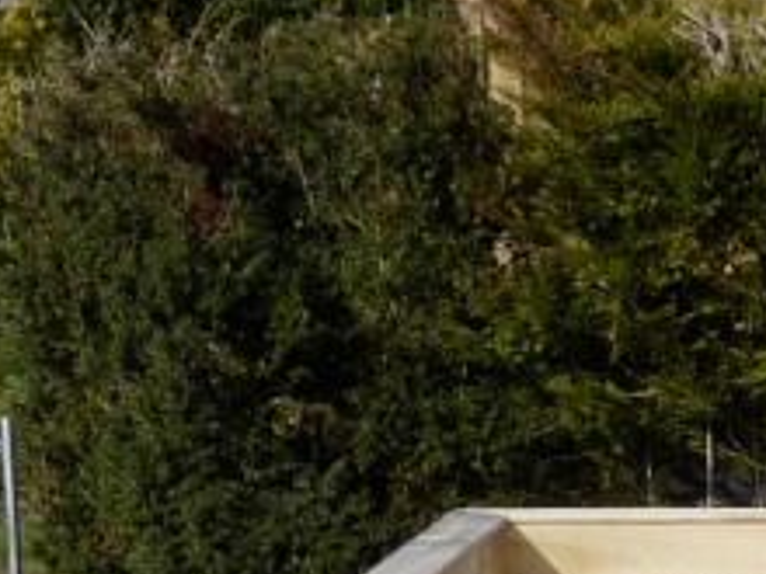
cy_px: 1418
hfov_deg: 6.1
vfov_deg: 4.6
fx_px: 6948
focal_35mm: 314
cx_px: 1577
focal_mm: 8.2
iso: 100
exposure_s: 1/400
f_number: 5.6
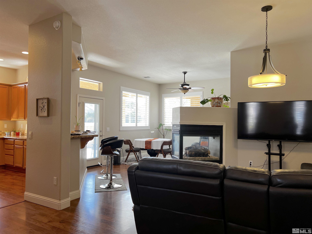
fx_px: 234
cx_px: 156
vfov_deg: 53.1
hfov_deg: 67.3
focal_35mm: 26
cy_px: 117
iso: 100
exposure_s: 1/120
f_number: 1.5
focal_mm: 5.7
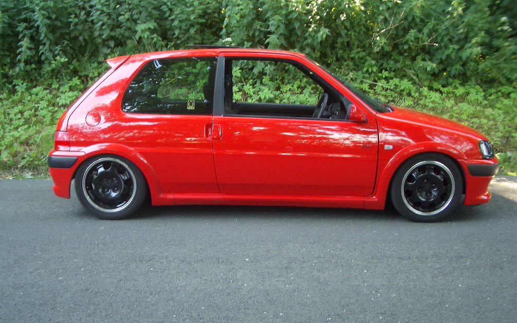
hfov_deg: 51.5
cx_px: 263
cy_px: 198
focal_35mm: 38
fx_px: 535
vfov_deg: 33.4
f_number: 2.6
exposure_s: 1/50
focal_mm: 5.8
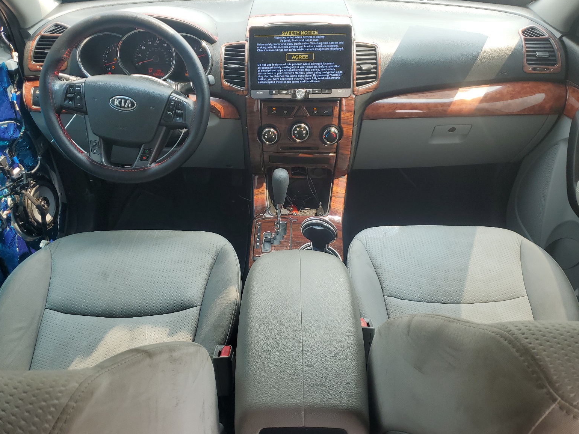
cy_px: 217
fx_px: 452
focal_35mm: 27
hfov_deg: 65.3
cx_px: 292
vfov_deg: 51.4
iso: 50
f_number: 1.5
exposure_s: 1/303
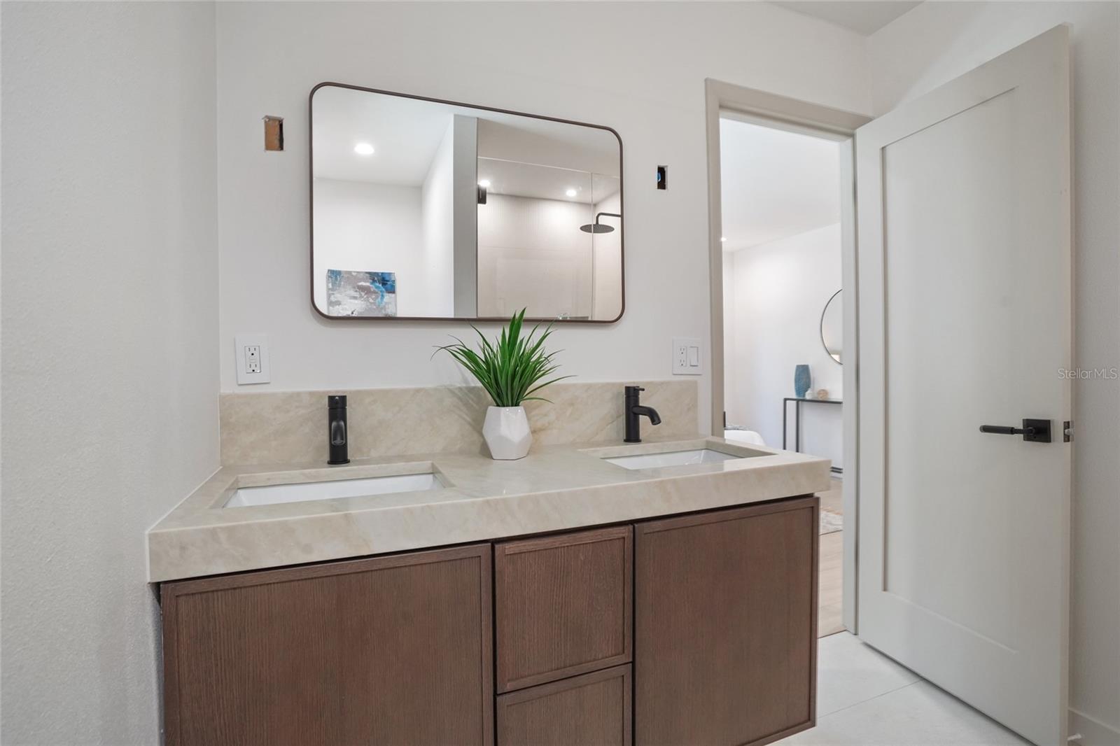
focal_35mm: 16
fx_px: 498
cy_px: 373
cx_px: 560
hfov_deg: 96.7
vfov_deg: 73.7
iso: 8000
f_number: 8
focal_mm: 16
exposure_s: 1/30
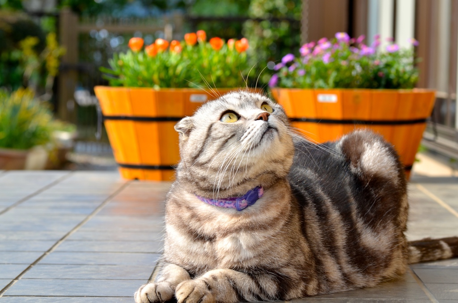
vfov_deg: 10.1
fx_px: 1714
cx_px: 229
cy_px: 152
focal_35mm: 135
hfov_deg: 15.2
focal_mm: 90
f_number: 11
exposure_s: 1/100
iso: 100
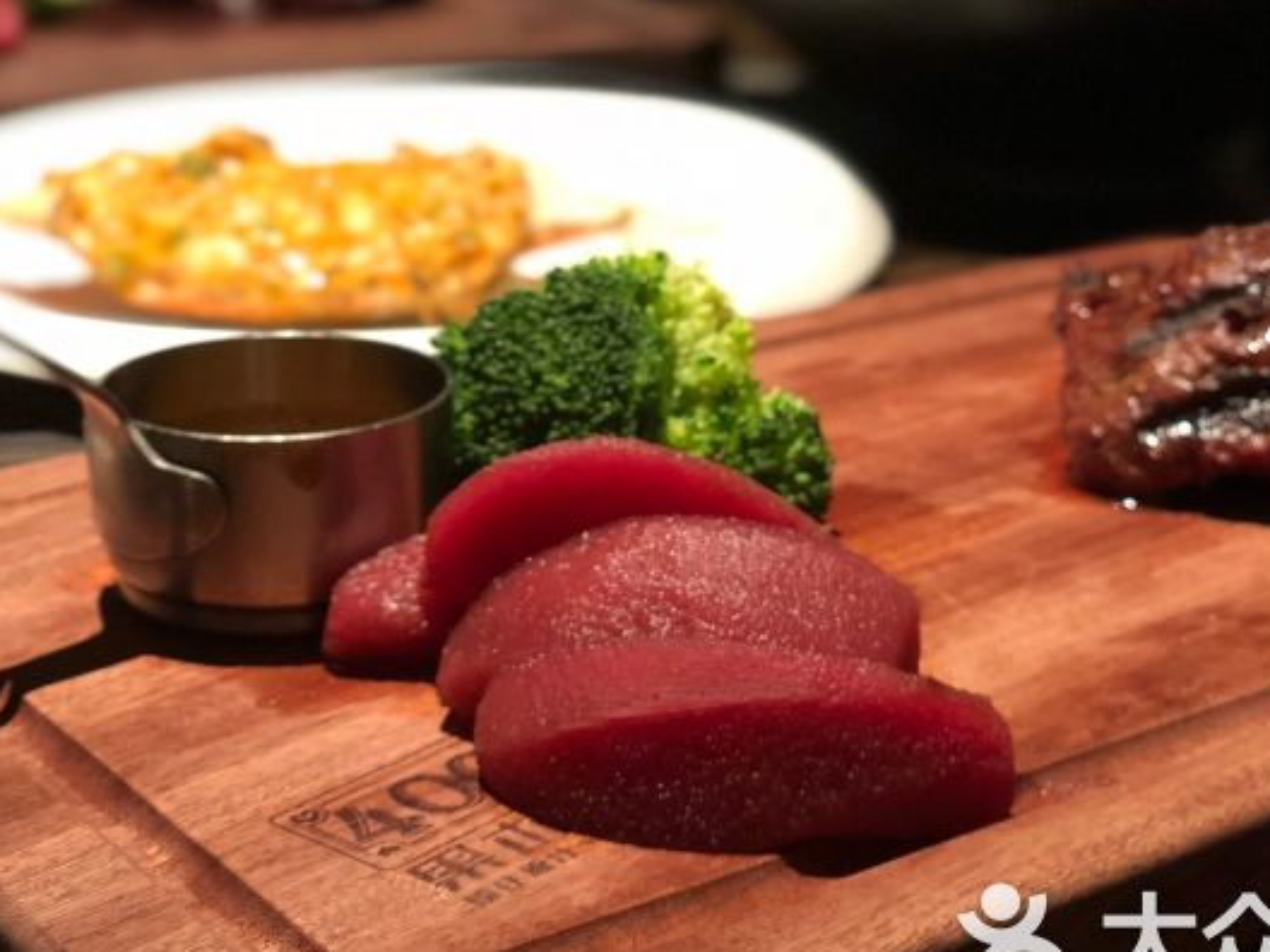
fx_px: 2531
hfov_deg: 28.1
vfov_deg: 21.3
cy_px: 434
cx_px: 719
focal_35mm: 69
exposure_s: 1/13
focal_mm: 6
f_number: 2.4
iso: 160
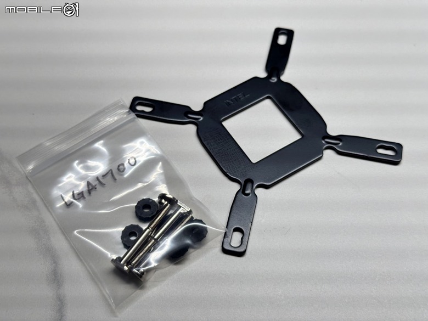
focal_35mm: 48
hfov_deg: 39.7
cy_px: 160
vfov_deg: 30.3
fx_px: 593
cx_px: 214
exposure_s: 1/120
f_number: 1.78
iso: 100
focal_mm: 6.86
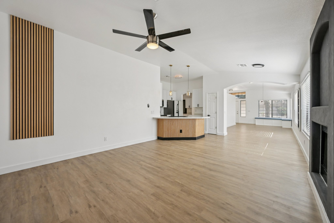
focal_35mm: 14
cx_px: 167
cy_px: 112
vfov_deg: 81.2
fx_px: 130
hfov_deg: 104.3
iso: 500
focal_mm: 14
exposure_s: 1/250
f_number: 8
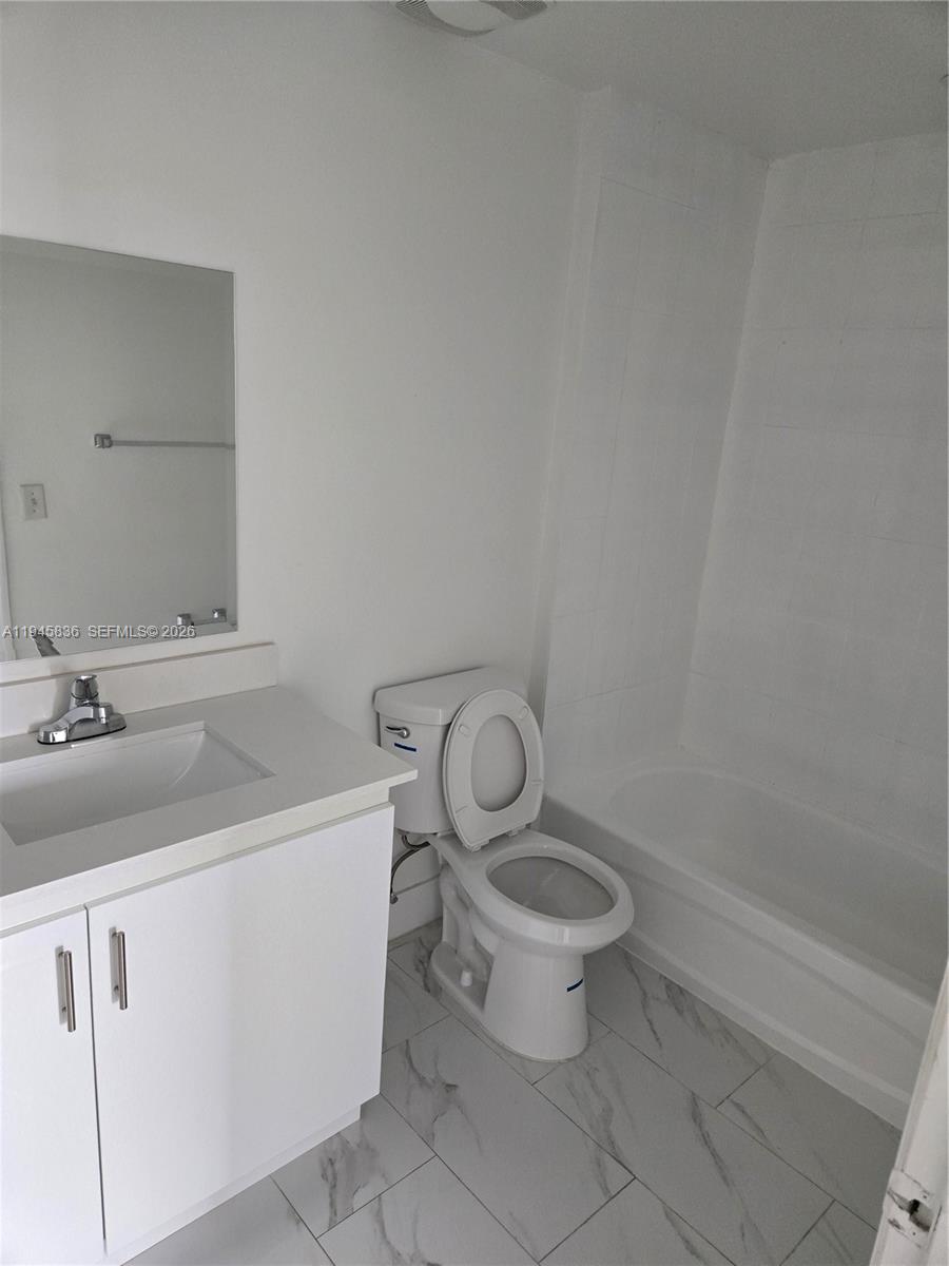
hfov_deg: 58.9
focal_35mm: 23
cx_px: 474
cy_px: 633
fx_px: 841
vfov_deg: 73.9
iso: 500
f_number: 1.8
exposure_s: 1/120
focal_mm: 5.4
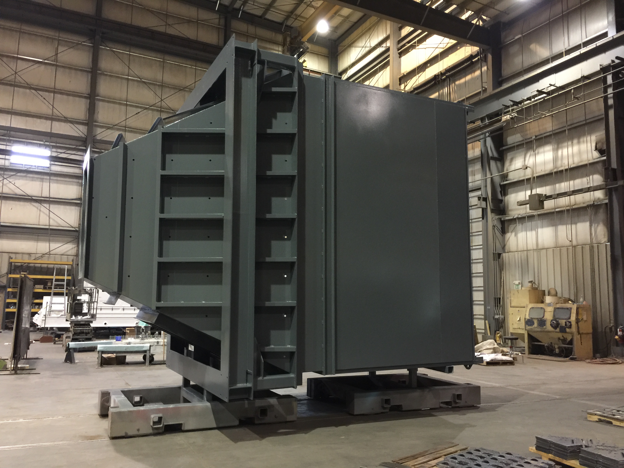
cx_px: 312
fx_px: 523
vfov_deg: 48.2
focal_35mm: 29
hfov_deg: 61.7
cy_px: 234
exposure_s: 1/4
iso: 80
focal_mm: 4.15
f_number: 2.2
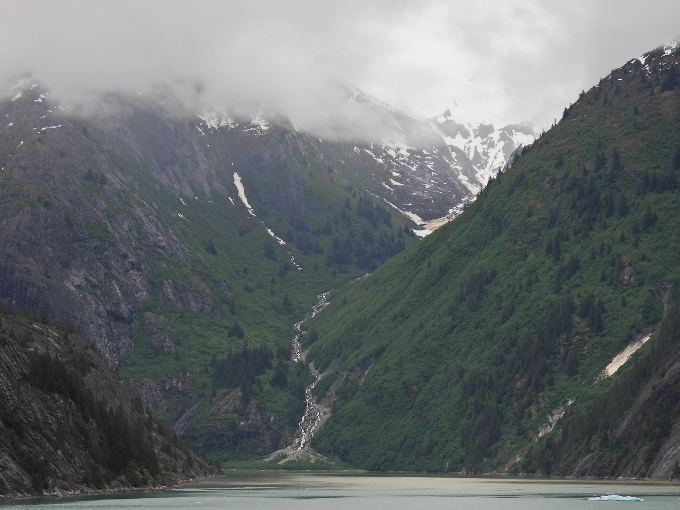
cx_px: 340
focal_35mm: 115
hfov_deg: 17.1
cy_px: 255
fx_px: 2259
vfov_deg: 12.9
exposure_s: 1/500
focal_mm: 20.5
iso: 100
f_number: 4
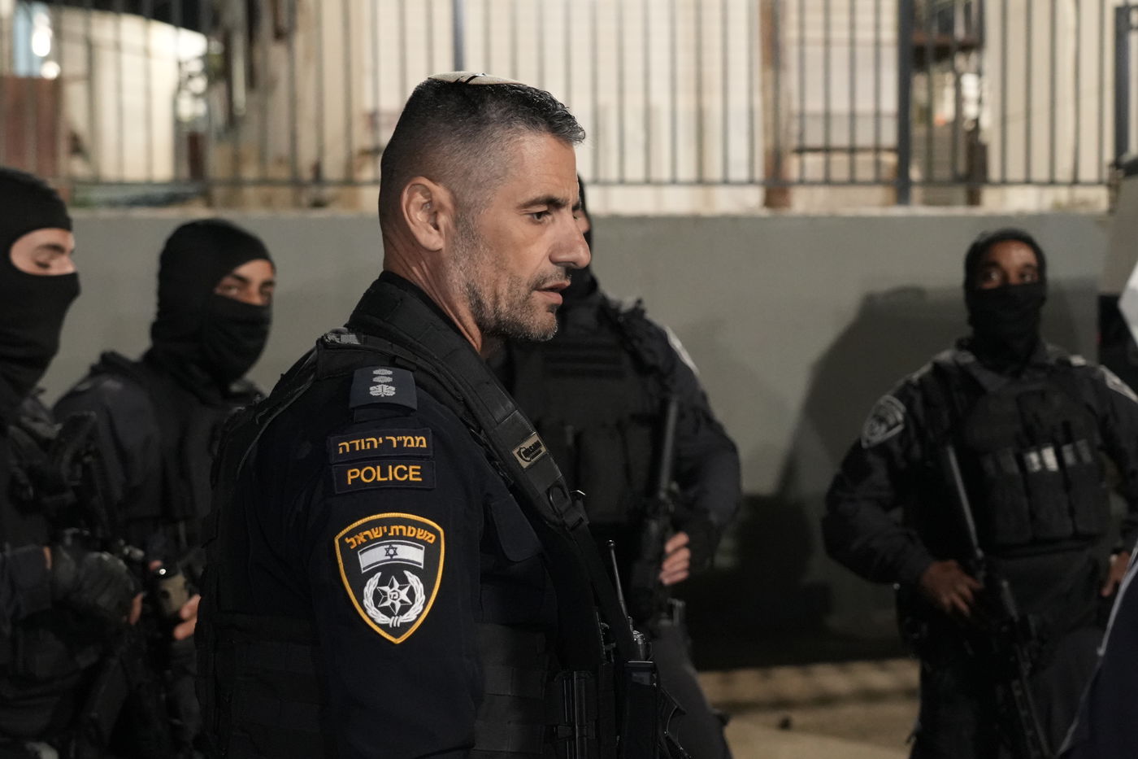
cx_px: 569
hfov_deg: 27.7
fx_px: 2307
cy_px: 380
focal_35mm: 73
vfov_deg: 18.7
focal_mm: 49
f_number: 4
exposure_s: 1/100
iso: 6400
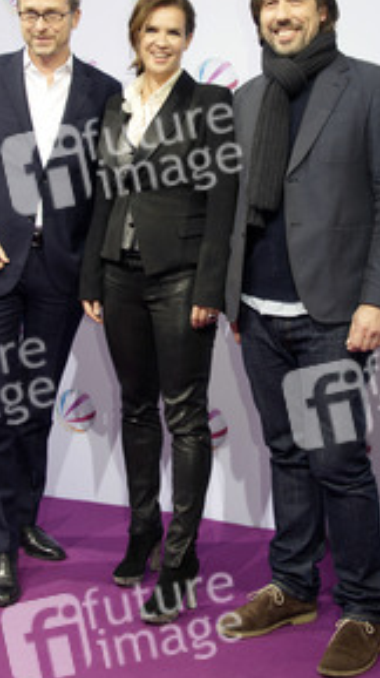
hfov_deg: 19.7
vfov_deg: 34.3
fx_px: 1096
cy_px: 277
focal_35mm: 61
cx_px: 191
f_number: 5.6
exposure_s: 1/160
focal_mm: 42
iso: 640
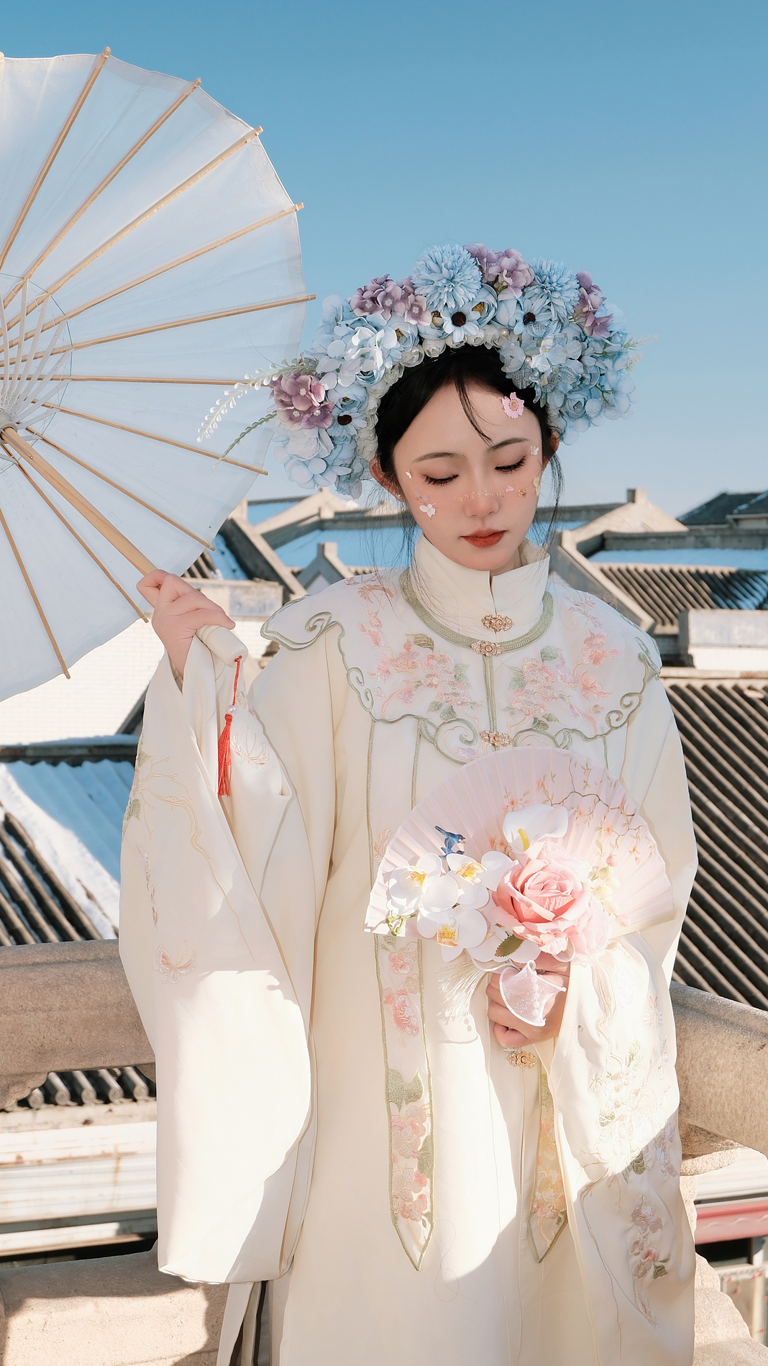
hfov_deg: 22.2
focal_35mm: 54
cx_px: 381
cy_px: 688
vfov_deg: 38.5
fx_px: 1955
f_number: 8
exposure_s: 1/160
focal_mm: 34.3
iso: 320
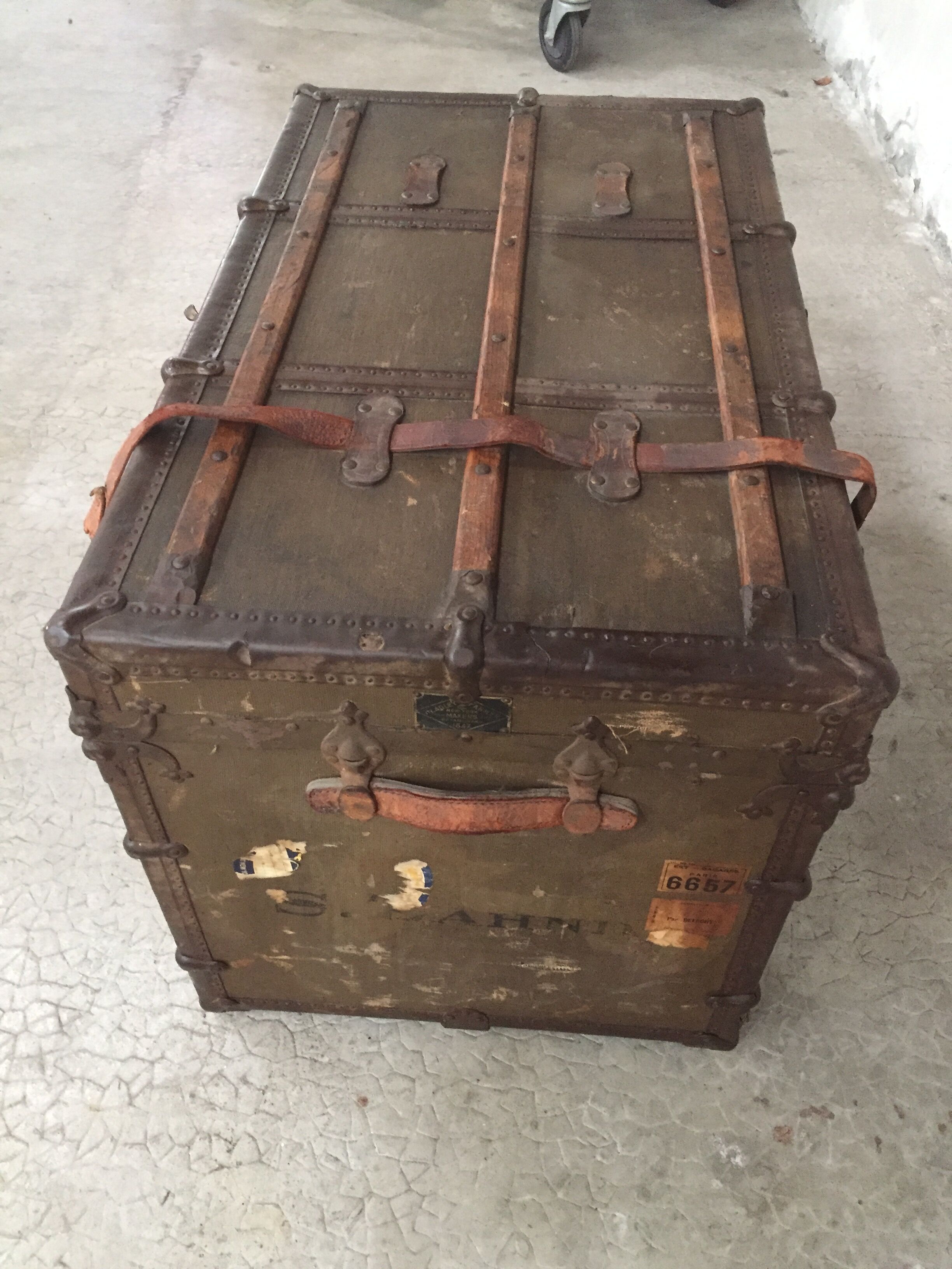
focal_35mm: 29
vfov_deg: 61.7
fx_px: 1063
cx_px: 476
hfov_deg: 48.2
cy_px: 634
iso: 320
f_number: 2.2
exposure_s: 1/17
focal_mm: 4.15
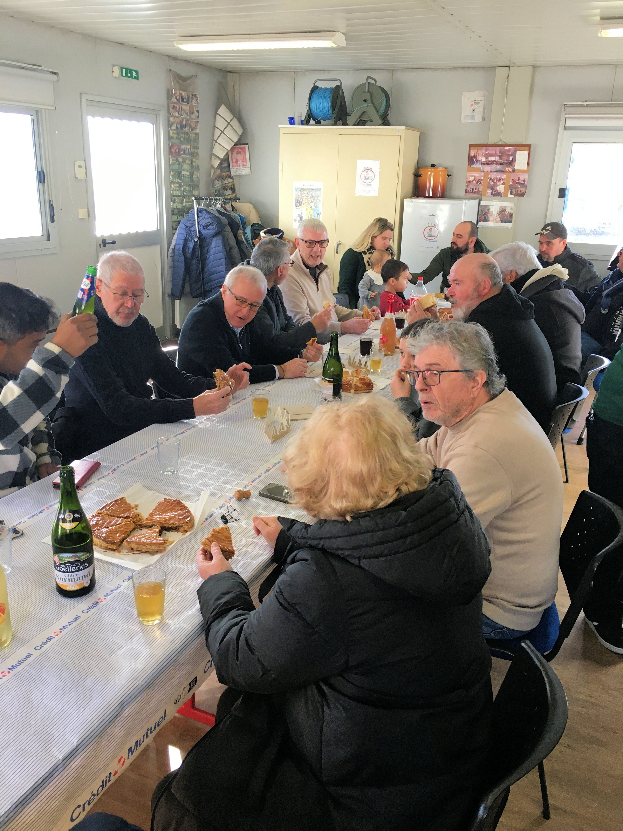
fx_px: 696
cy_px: 416
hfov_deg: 48.2
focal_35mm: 29
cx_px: 312
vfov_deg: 61.7
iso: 40
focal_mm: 4.15
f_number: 2.2
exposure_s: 1/33
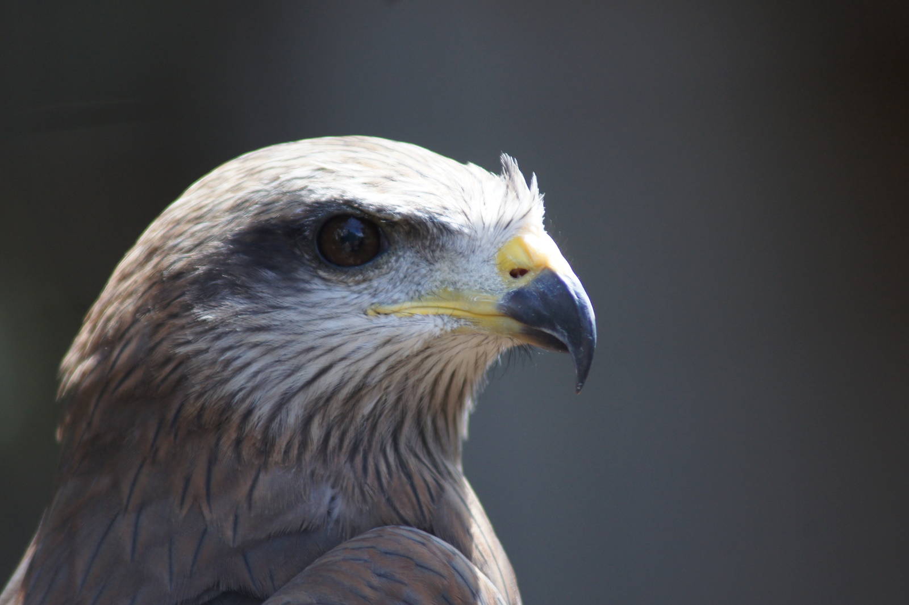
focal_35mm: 450
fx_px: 11356
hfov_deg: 4.6
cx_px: 454
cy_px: 302
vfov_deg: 3.1
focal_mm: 300
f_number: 5.6
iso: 400
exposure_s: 1/200
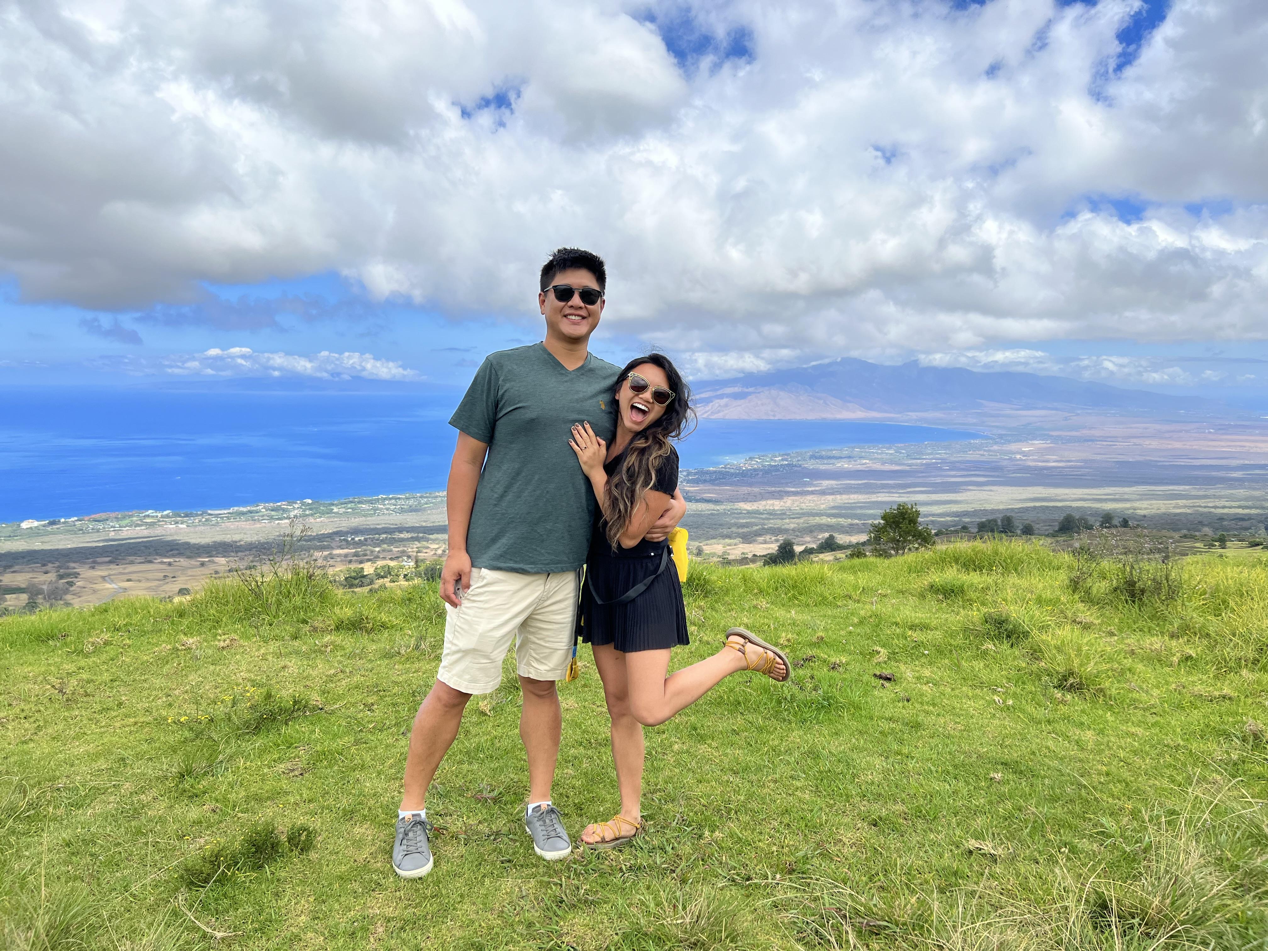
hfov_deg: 67.3
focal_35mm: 26
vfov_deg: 53.1
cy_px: 476
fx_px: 952
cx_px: 634
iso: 50
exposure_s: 1/5882
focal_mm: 5.7
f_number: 1.5
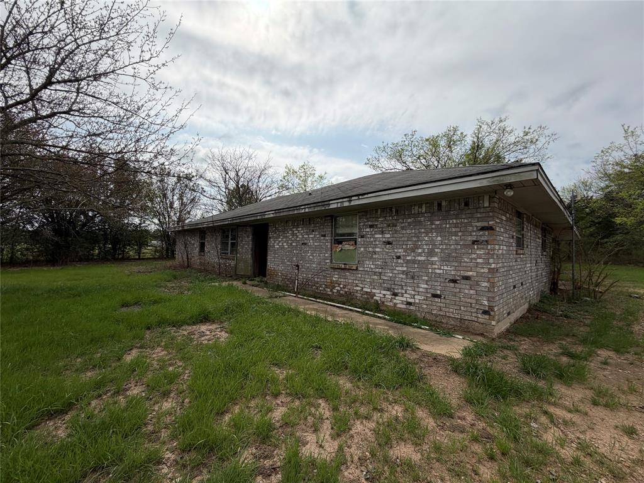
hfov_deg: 102.1
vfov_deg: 85.7
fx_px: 260
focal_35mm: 14
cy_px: 242
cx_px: 322
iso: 20
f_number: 2.2
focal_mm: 2.22
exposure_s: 1/1901
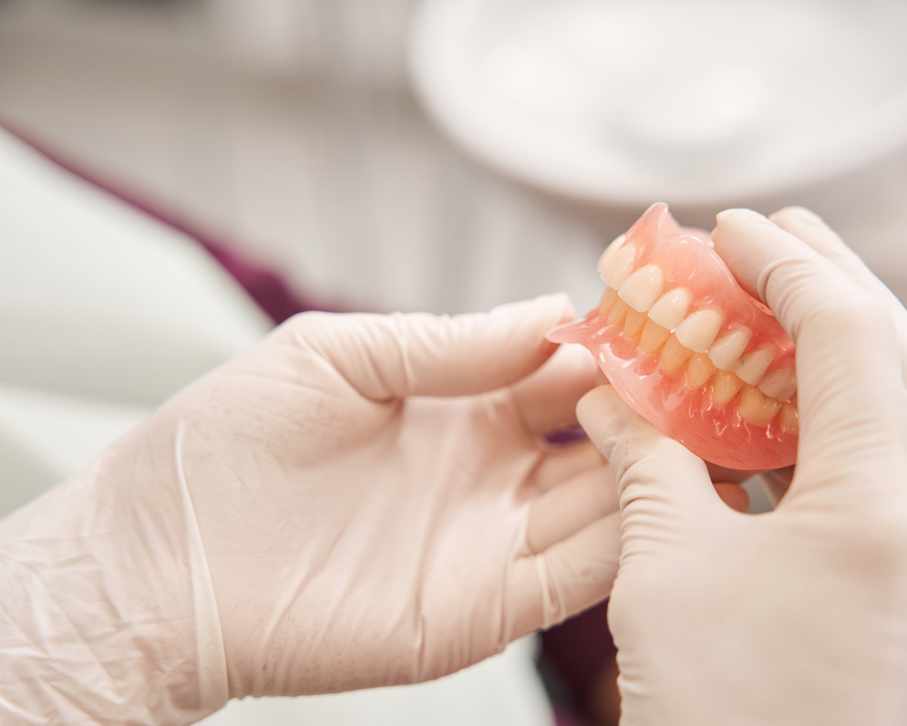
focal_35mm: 77
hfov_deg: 24.7
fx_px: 2067
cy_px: 362
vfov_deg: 19.9
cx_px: 500
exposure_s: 1/160
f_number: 3.5
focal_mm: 68
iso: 320
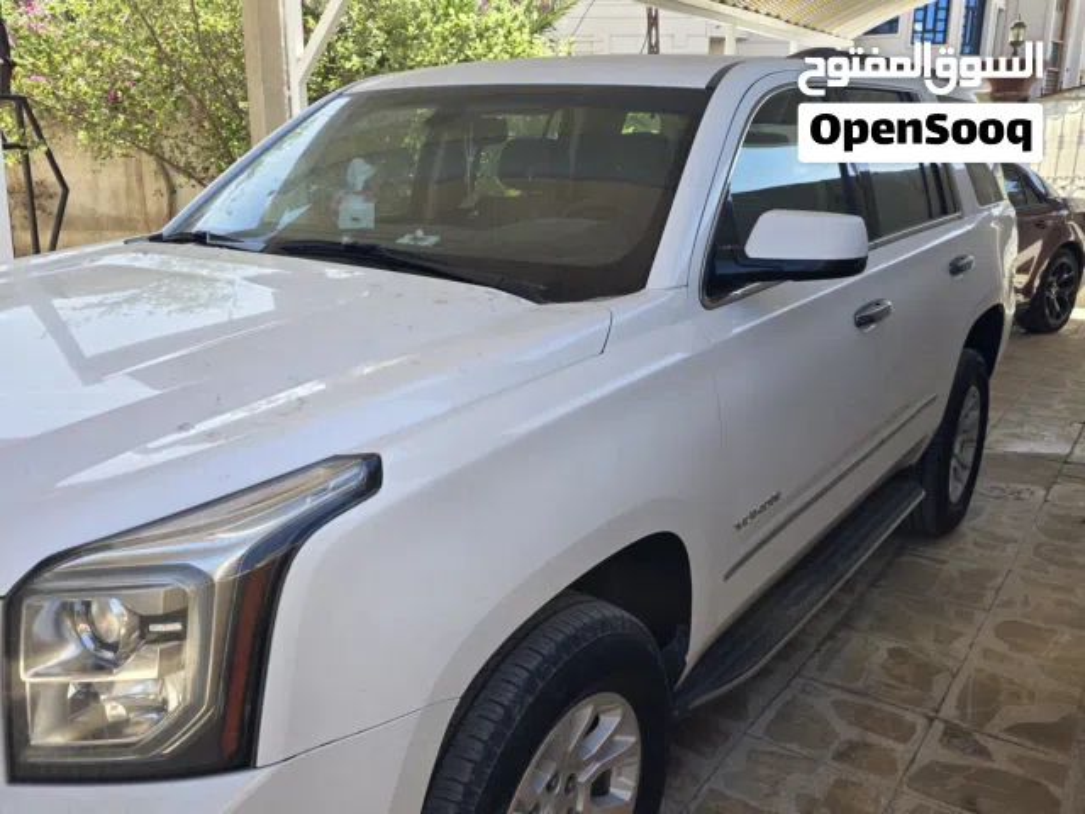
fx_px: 721
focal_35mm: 23
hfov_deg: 73.9
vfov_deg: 58.9
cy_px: 407
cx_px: 542
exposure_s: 1/359
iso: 25
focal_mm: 6.3
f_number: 1.7
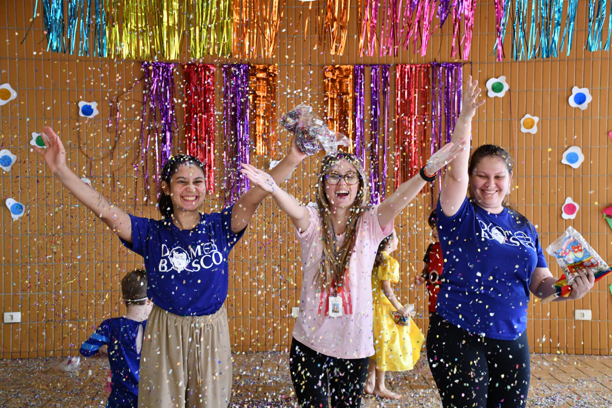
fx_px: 1071
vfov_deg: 21.6
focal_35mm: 63
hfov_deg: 31.9
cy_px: 204
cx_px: 306
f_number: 4.5
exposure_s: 1/125
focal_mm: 42
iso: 2000
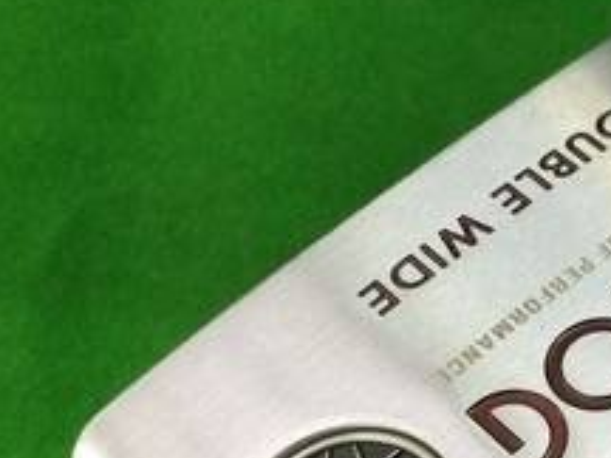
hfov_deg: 20.6
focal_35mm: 92
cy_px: 368
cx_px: 605
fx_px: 1624
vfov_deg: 16.0
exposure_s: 1/30
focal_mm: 3.3
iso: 64
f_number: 2.4
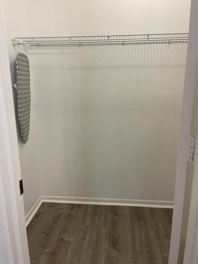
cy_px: 132
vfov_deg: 67.3
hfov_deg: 53.1
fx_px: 198
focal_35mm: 26
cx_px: 99
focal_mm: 5.1
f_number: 1.6
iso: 64
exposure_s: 1/60
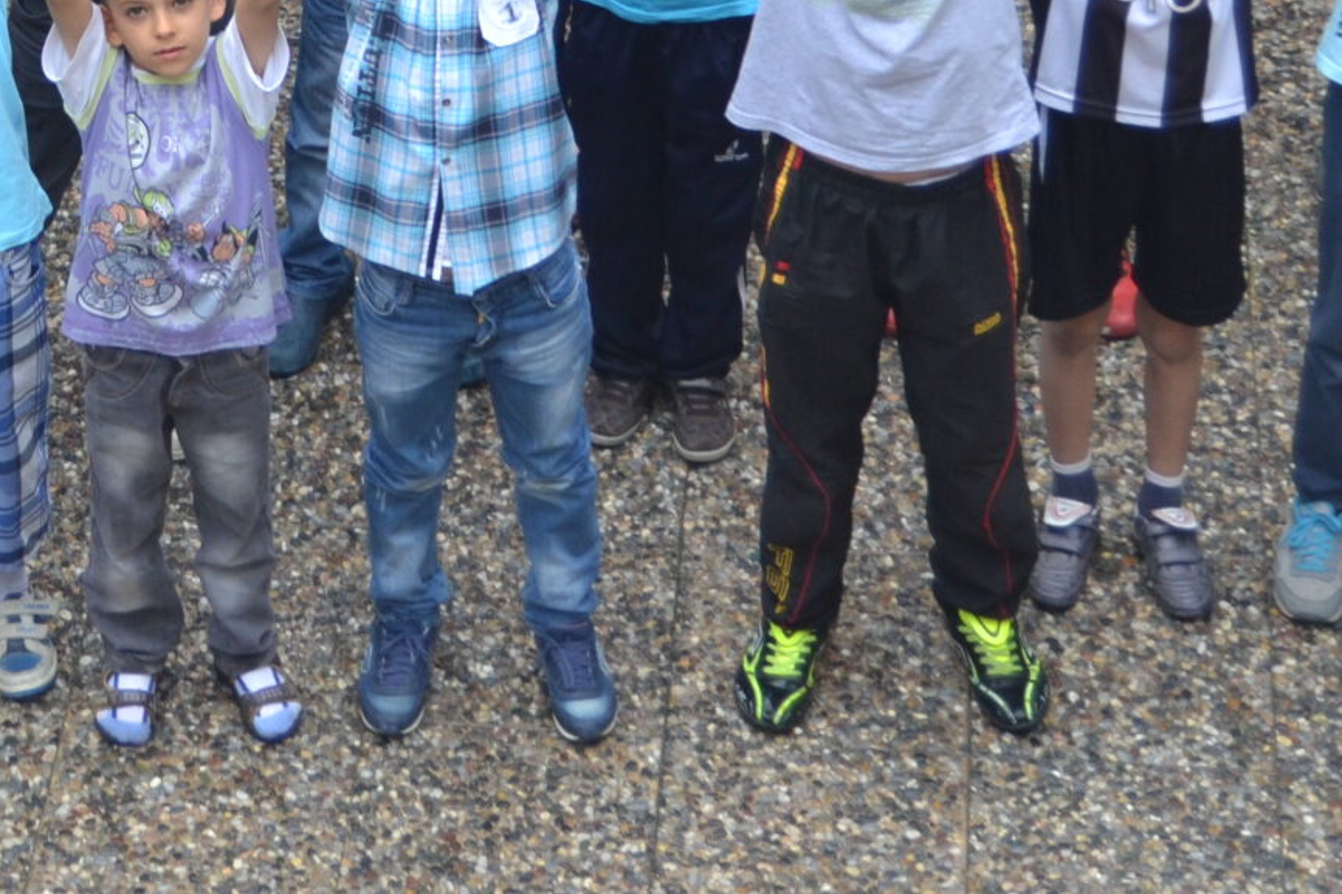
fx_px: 5124
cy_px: -422
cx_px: 150
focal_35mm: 137
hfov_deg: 14.8
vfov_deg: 9.7
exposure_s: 1/60
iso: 450
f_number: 4.2
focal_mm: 31
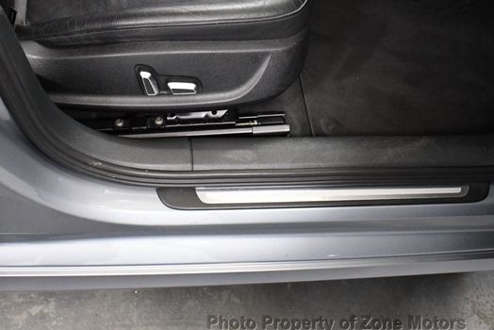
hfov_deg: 44.2
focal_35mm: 44
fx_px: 604
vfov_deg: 30.5
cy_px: 140
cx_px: 196
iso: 3200
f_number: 3.5
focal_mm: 18
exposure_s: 1/125
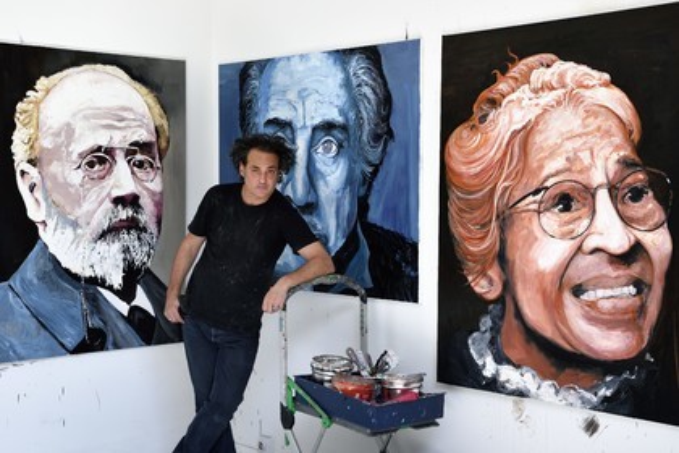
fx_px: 1056
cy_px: 226
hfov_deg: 35.6
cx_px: 340
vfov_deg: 24.2
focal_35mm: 56
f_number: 6.3
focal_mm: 56
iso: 400
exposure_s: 1/125
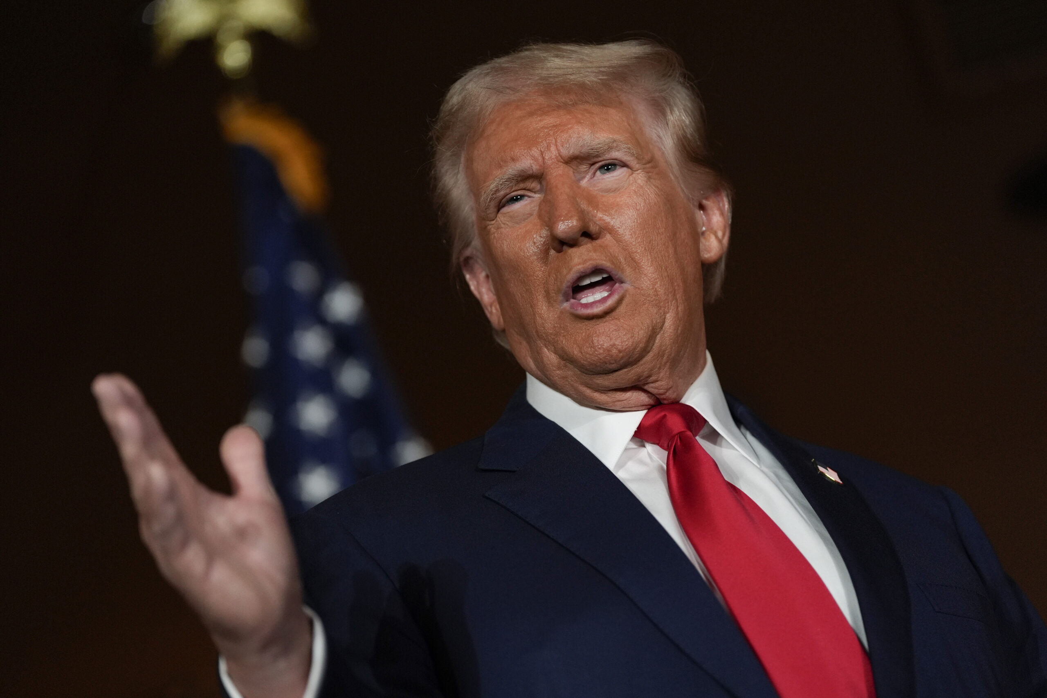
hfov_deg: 13.6
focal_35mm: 151
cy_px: 349
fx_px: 4392
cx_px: 524
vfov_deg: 9.1
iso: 2000
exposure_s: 1/500
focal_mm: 151
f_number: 2.8
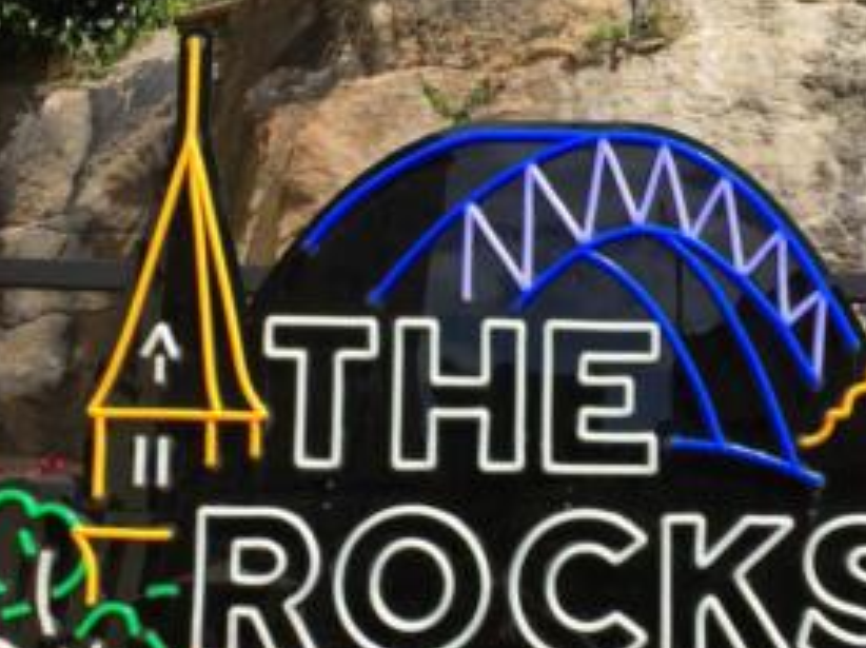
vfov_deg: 27.1
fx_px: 1325
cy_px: 479
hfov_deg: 36.2
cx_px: 452
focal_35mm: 53
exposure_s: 1/1603
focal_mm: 4.15
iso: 25
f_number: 2.2
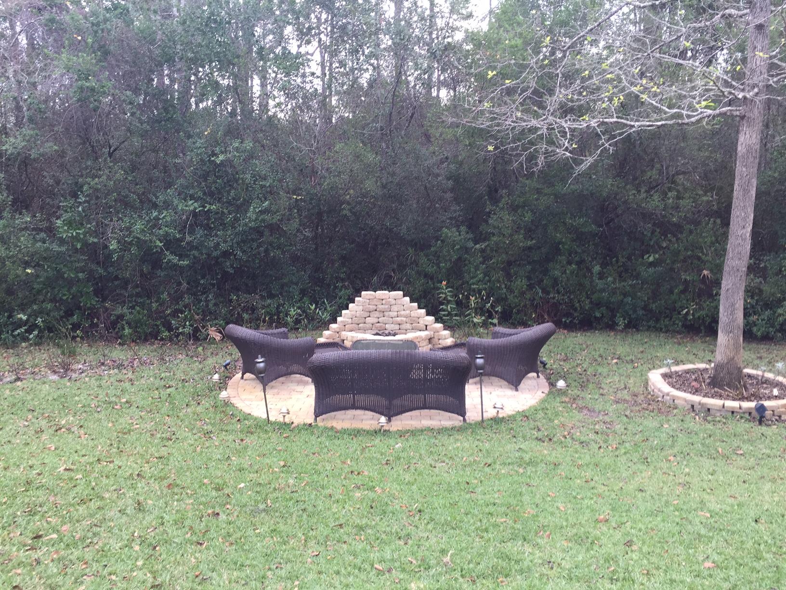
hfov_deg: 61.7
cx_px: 393
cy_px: 295
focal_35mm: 29
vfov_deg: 48.2
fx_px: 658
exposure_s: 1/120
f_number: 2.2
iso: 32
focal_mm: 4.15
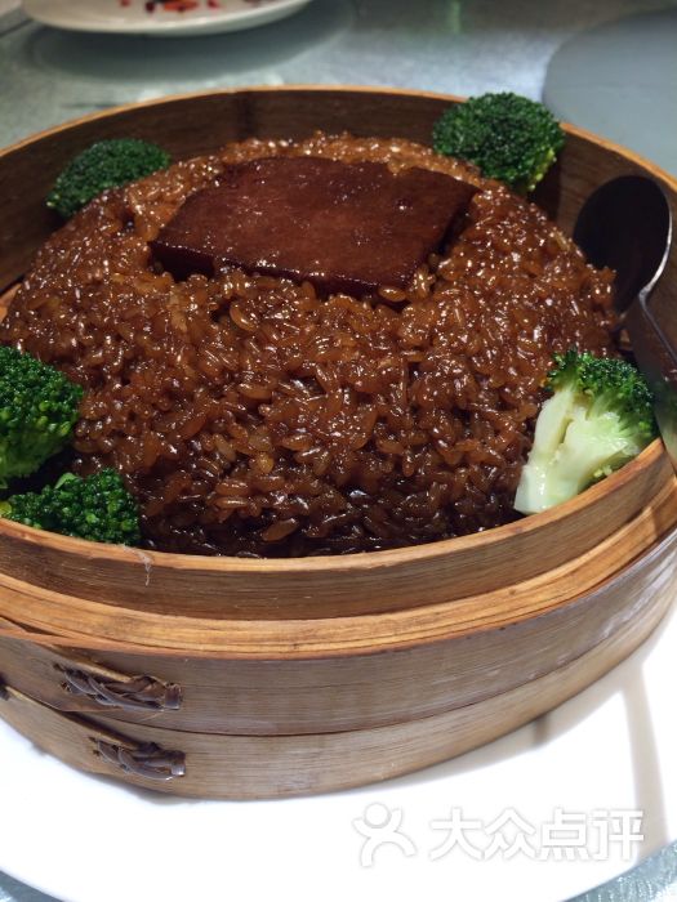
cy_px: 451
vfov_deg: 60.0
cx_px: 338
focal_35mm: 30
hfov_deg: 46.8
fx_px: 782
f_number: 2.2
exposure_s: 1/60
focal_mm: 4.12
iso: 40
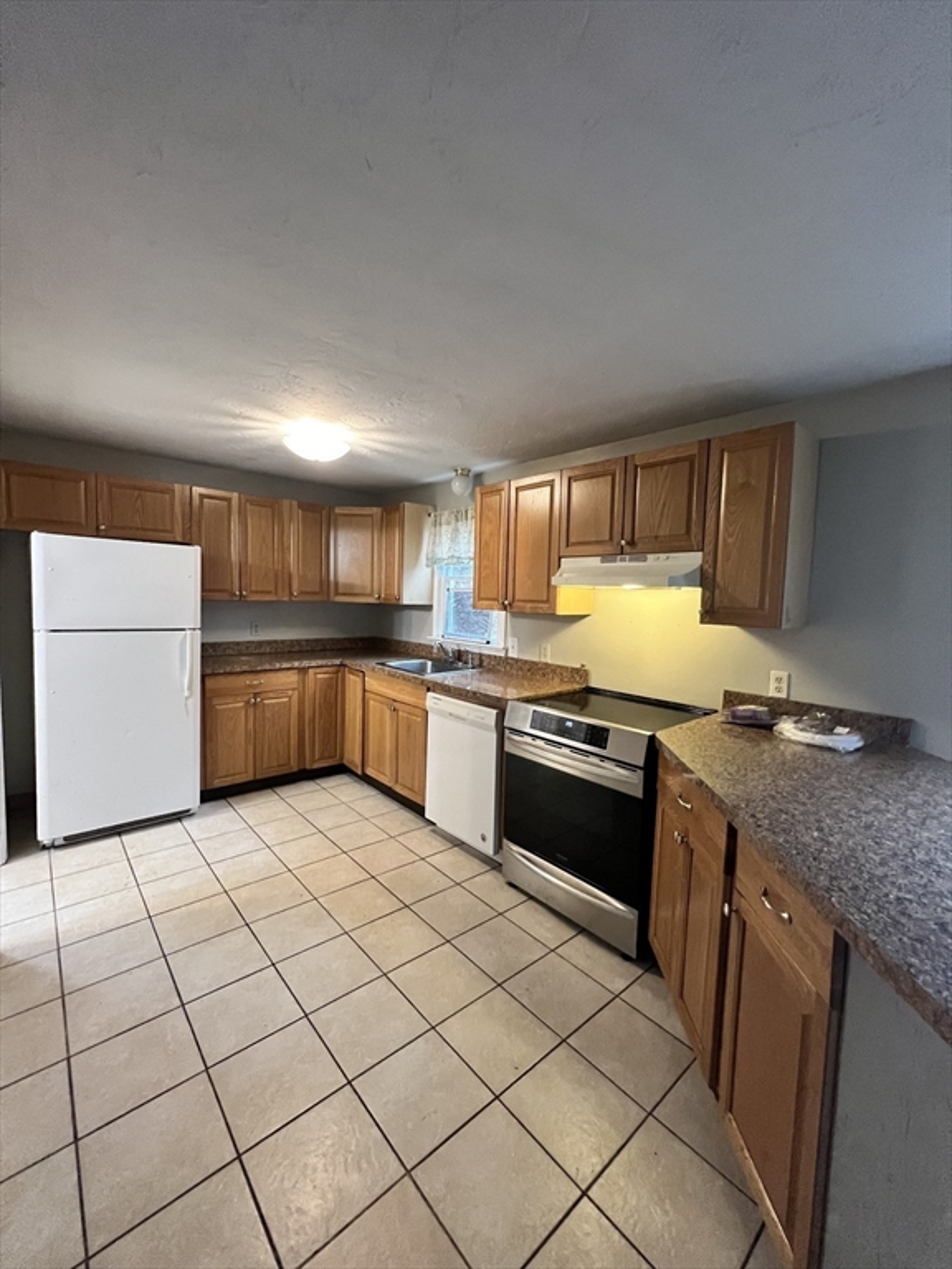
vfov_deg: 106.2
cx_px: 476
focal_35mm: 13
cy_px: 634
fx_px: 477
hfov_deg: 89.9
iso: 400
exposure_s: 1/60
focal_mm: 1.57
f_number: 1.8
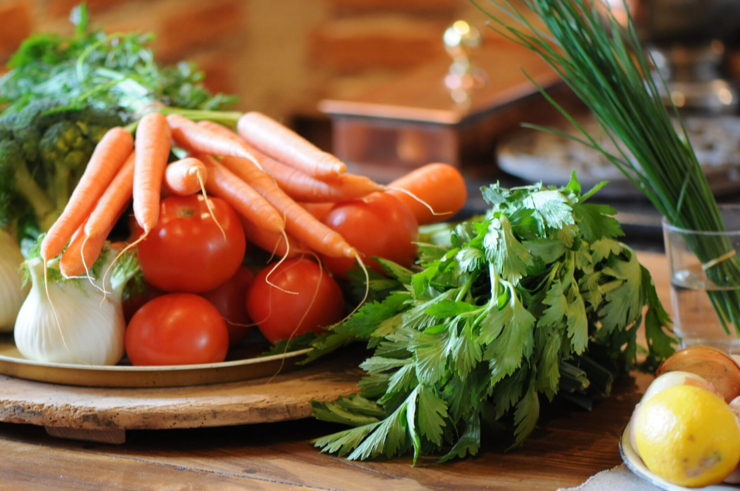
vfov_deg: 8.7
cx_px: 370
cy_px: 246
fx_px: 3233
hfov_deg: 13.1
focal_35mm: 158
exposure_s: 1/25
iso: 800
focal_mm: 105
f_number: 3
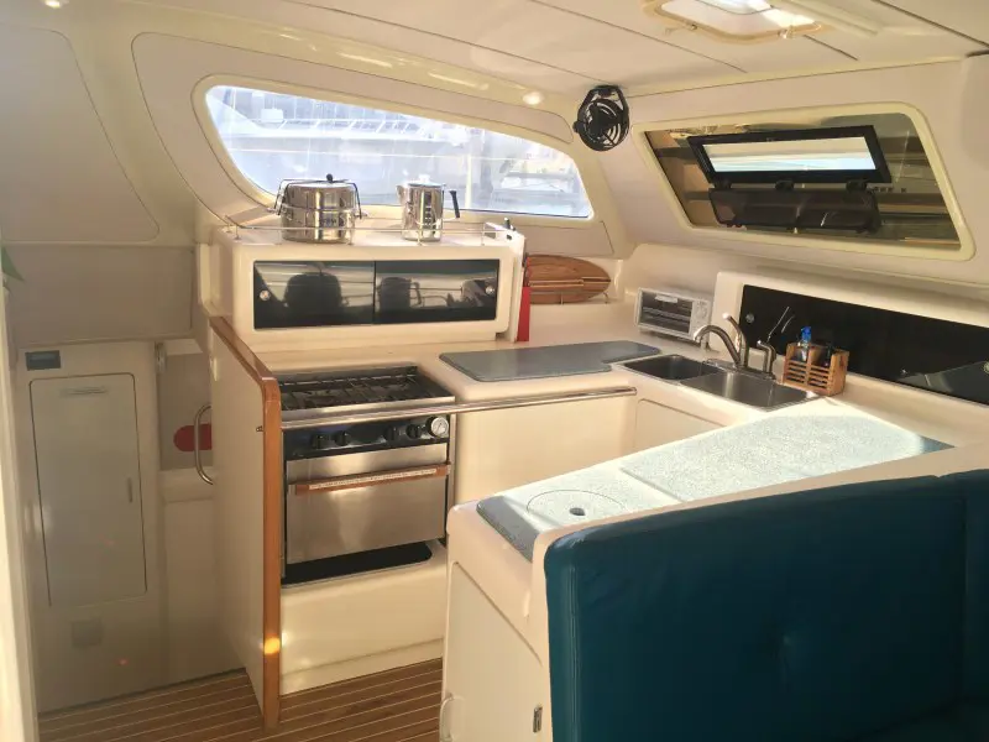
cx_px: 494
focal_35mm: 29
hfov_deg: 61.7
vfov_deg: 48.2
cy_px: 371
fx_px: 829
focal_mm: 4.15
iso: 25
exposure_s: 1/140
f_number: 2.2
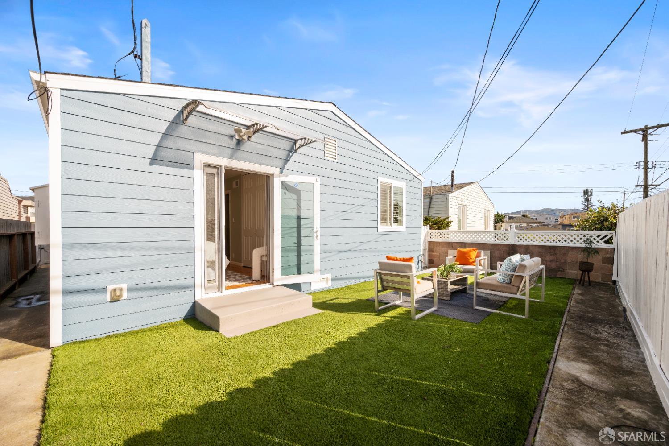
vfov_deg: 81.2
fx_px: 260
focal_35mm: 14
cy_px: 223
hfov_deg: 104.3
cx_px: 334
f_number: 6.3
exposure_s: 1/640
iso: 200
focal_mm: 14
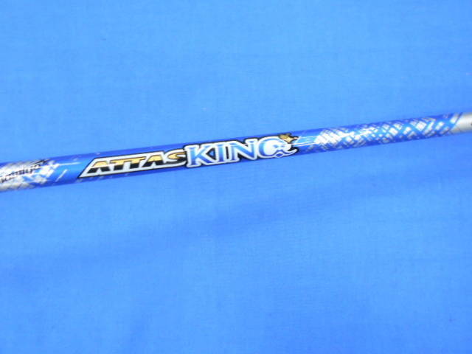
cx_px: 236
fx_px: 355
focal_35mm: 26
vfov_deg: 53.1
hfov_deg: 67.3
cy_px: 177
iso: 360
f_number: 3.2
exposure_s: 1/30
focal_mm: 4.6
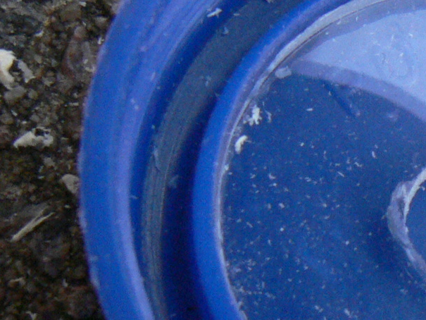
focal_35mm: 148
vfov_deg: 10.0
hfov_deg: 13.0
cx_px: 499
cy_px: 271
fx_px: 1822
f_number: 5
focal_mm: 7.4
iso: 200
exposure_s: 1/160
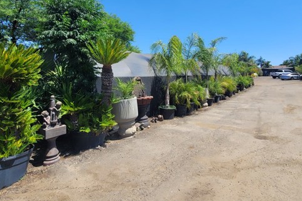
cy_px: 69
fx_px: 151
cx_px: 150
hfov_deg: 90.0
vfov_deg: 65.7
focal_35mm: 18
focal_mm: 2.2
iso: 50
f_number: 2.2
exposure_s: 1/1365
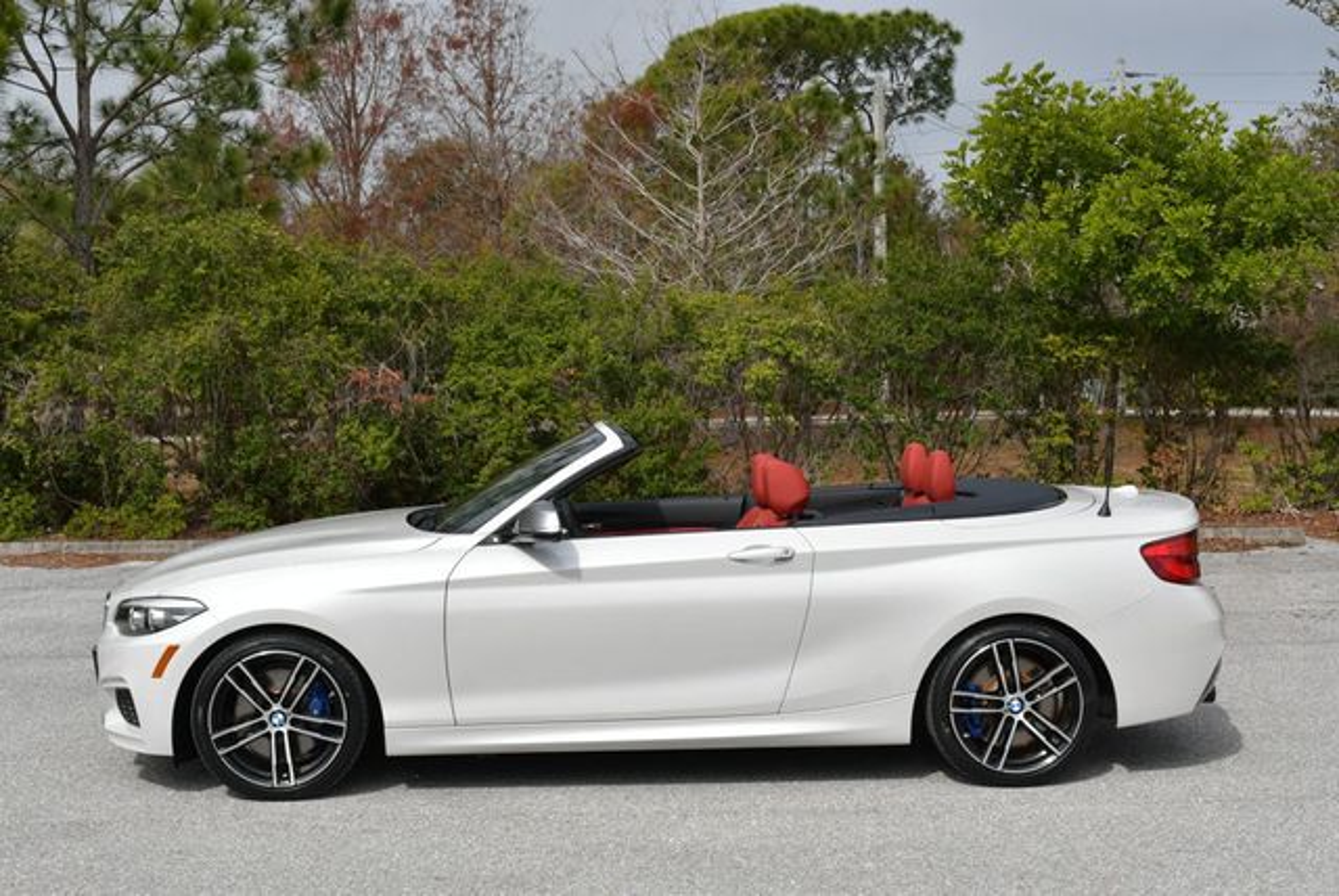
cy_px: 448
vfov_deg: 24.2
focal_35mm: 56
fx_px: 2085
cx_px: 670
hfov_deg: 35.6
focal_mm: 28
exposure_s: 1/320
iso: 100
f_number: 9
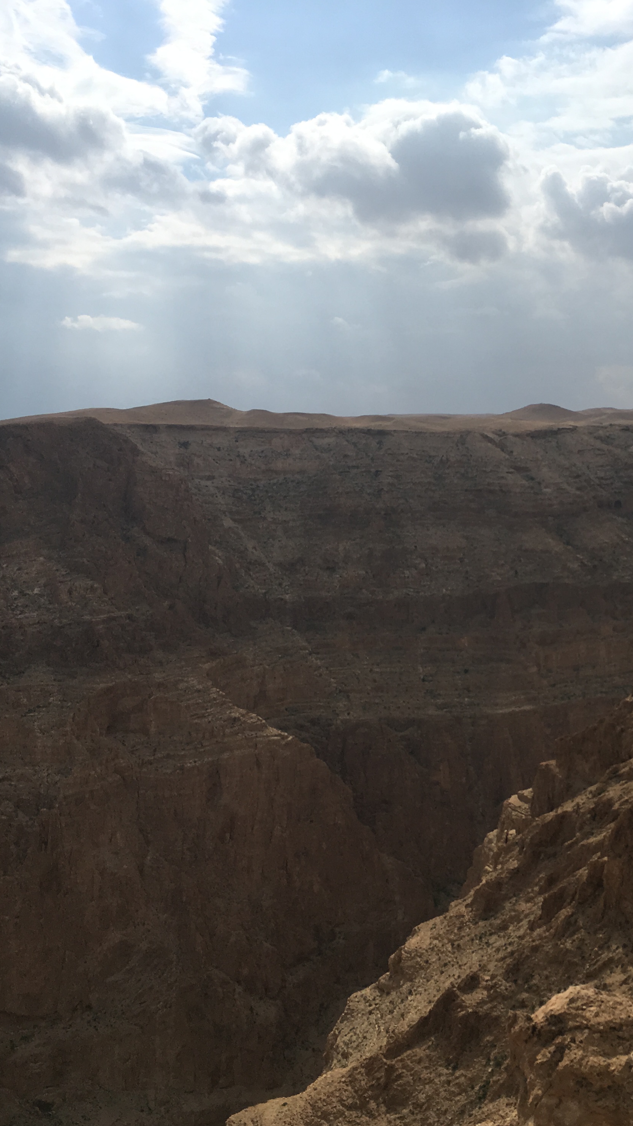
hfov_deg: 26.7
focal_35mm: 43
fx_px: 1283
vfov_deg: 47.4
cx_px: 581
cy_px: 571
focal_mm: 4.15
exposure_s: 1/5495
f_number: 2.2
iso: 25
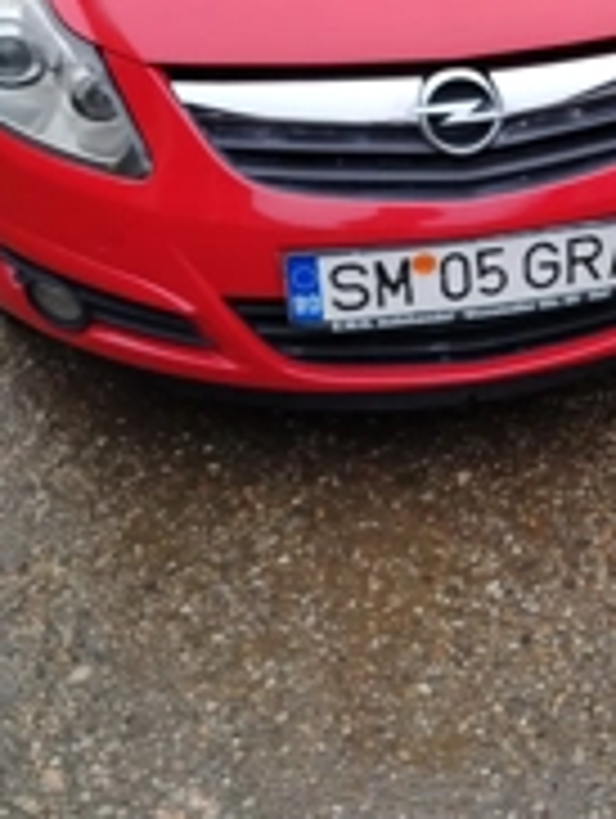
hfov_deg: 24.8
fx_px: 1349
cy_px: 158
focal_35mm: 57
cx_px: 585
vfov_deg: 32.8
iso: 100
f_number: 1.8
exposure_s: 1/112
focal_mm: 4.25
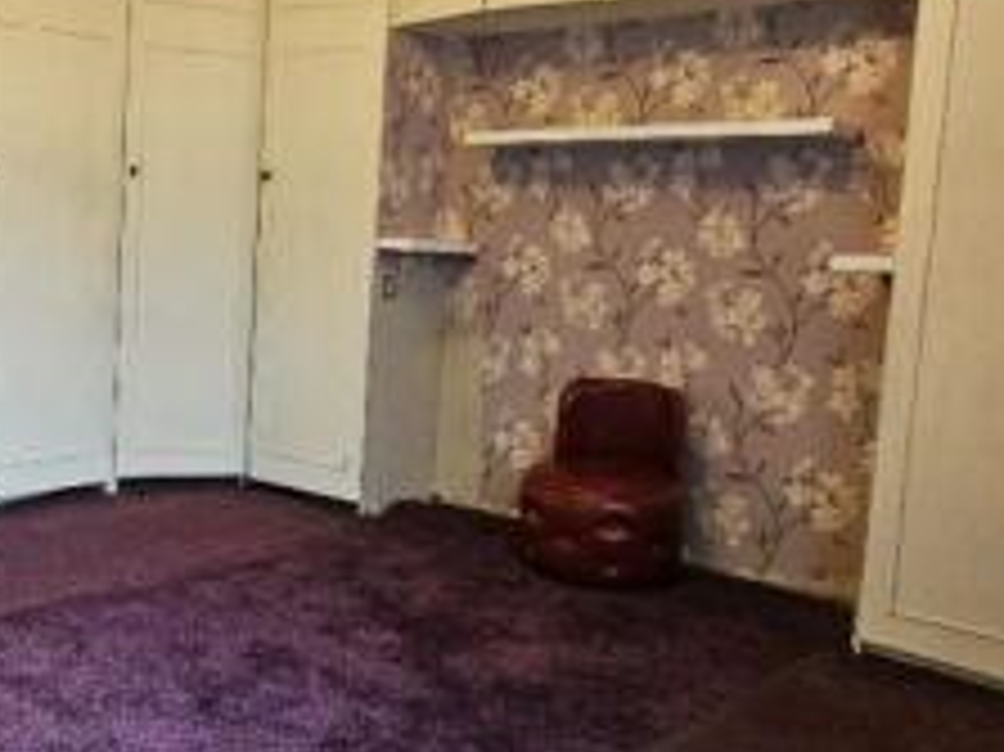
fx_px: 986
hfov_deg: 52.0
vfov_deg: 41.7
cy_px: 340
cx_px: 272
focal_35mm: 34
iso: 320
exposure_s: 1/50
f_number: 2.2
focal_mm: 2.2
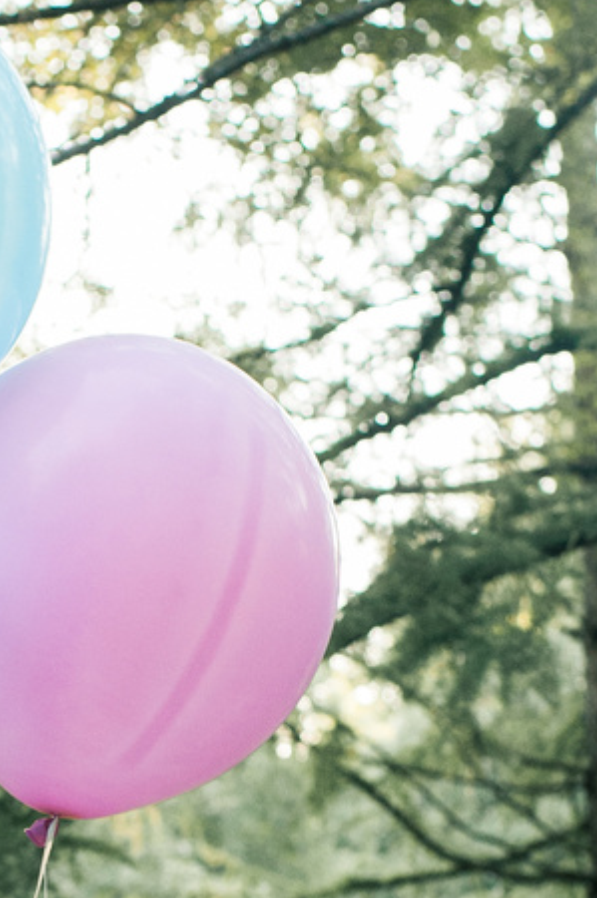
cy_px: 905
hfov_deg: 11.6
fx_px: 2917
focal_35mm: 117
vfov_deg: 17.1
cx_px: 64
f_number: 3.2
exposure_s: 1/500
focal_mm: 35
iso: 1600
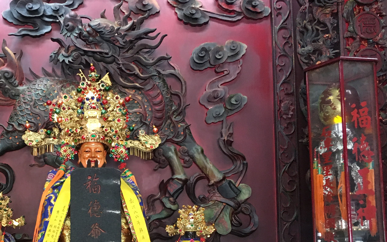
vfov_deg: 25.5
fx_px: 517
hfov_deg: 39.9
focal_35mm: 49
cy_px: 222
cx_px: 97
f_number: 2.2
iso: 200
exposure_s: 1/30
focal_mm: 4.15
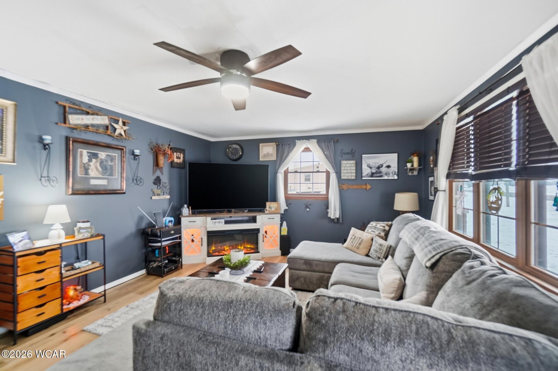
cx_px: 279
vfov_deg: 77.3
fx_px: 232
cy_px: 186
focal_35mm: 15
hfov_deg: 100.4
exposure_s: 1/60
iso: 125
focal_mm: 10
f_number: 5.6
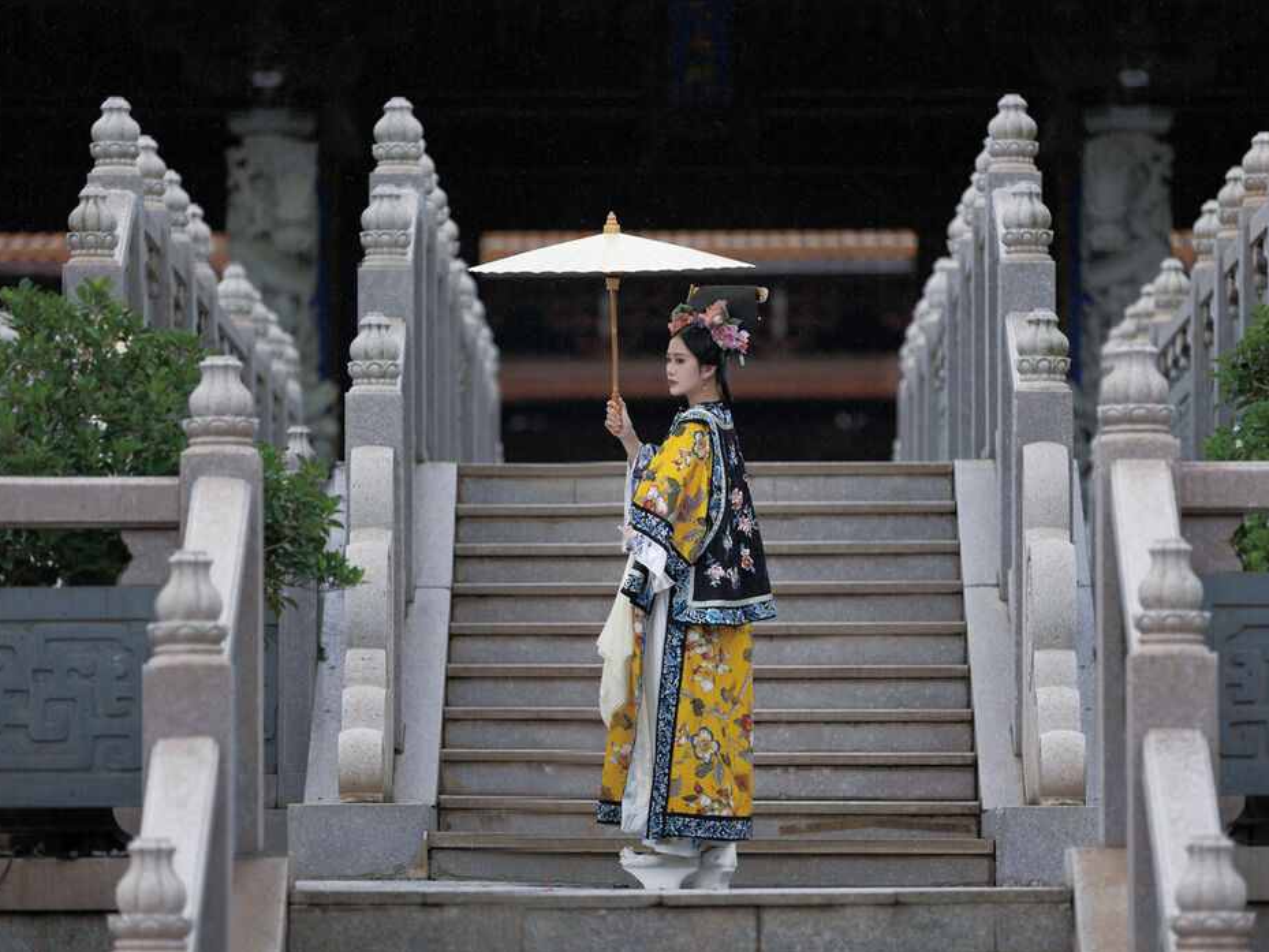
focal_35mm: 201
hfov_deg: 9.8
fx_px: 7369
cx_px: 664
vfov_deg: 7.4
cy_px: 477
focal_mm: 185
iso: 200
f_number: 2.8
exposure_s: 1/640
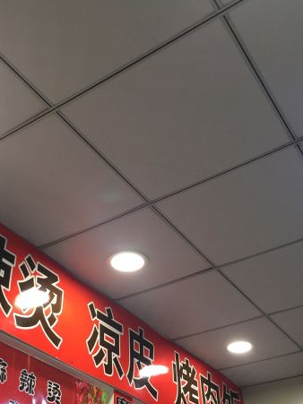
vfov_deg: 41.9
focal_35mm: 45
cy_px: 238
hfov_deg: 32.1
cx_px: 120
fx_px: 525
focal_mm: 4.15
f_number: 2.2
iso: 50
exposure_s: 1/33
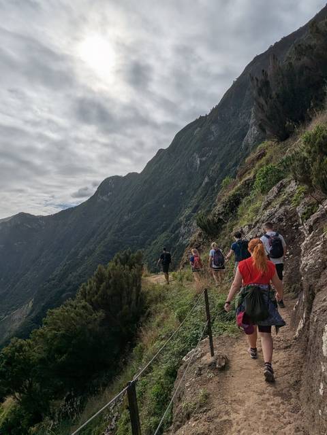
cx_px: 164
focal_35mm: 16
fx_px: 202
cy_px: 218
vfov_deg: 94.5
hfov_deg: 78.1
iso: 26
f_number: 2.2
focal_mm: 2.35
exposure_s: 1/6211
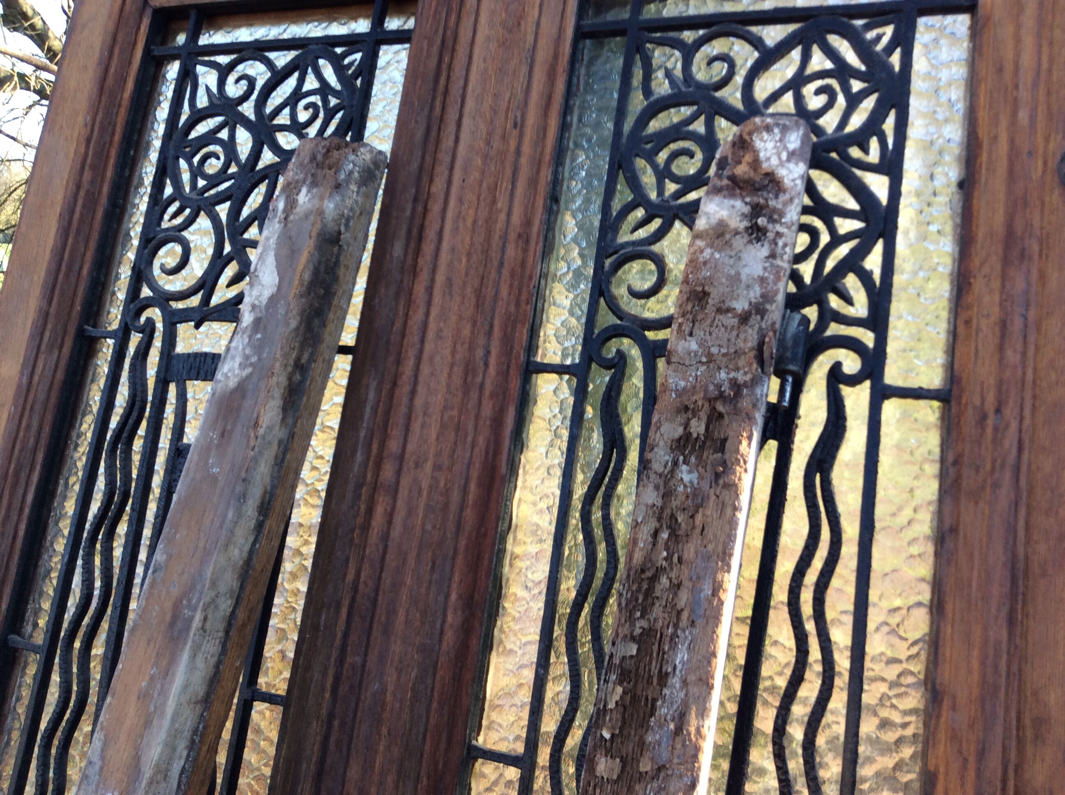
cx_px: 532
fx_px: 983
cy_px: 398
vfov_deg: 44.1
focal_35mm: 32
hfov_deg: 56.9
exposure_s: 1/116
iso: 32
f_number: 2.4
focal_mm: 3.3
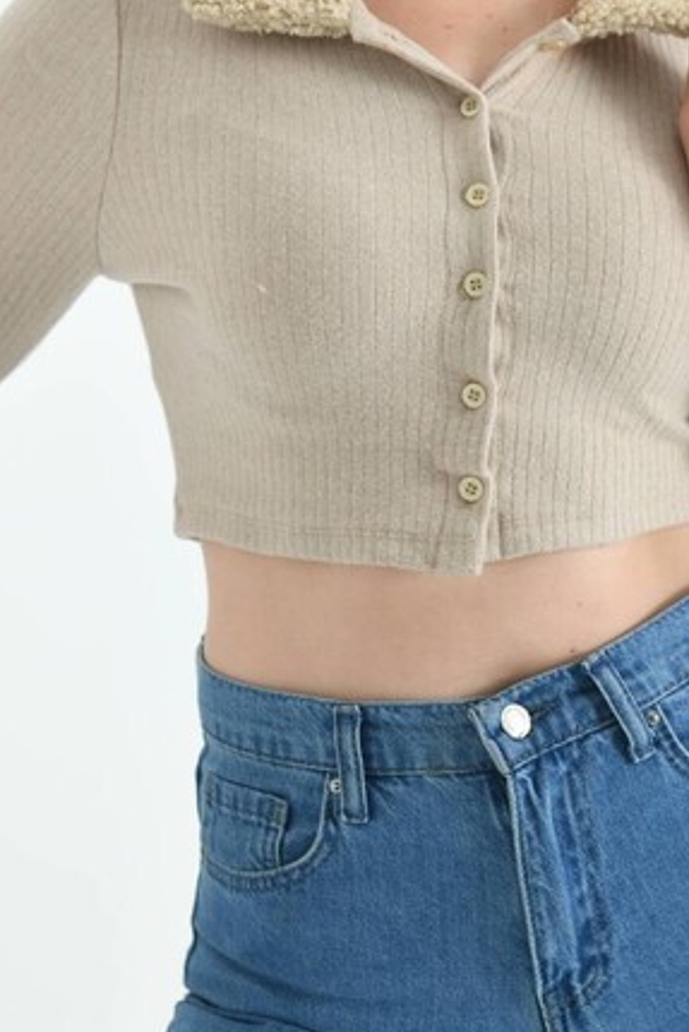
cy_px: 209
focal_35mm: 122
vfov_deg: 16.7
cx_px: 406
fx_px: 3499
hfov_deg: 11.2
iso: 100
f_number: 6.3
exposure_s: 1/125
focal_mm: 70
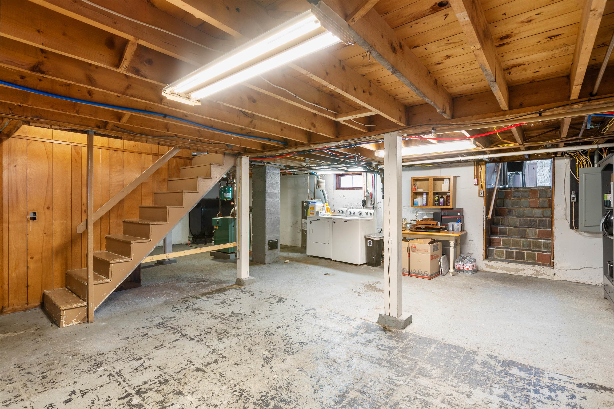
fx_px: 290
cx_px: 307
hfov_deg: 93.3
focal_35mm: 17
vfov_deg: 70.4
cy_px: 204
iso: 64
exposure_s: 2
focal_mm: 11.5
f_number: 8
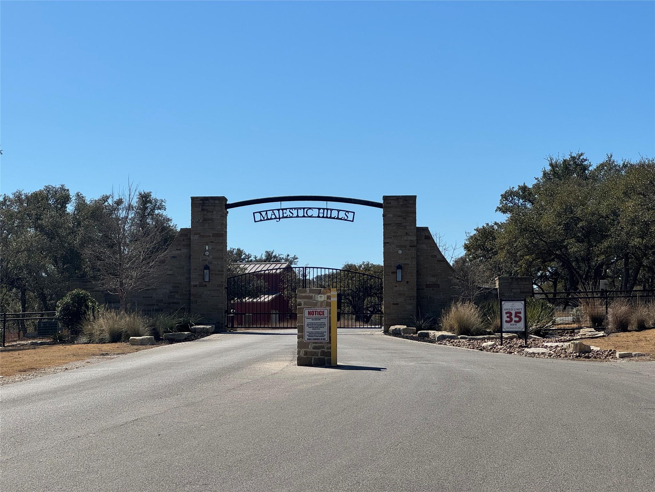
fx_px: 1457
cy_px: 246
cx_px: 328
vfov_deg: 19.1
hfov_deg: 25.3
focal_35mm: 77
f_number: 2.8
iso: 25
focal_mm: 9
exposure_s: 1/1754
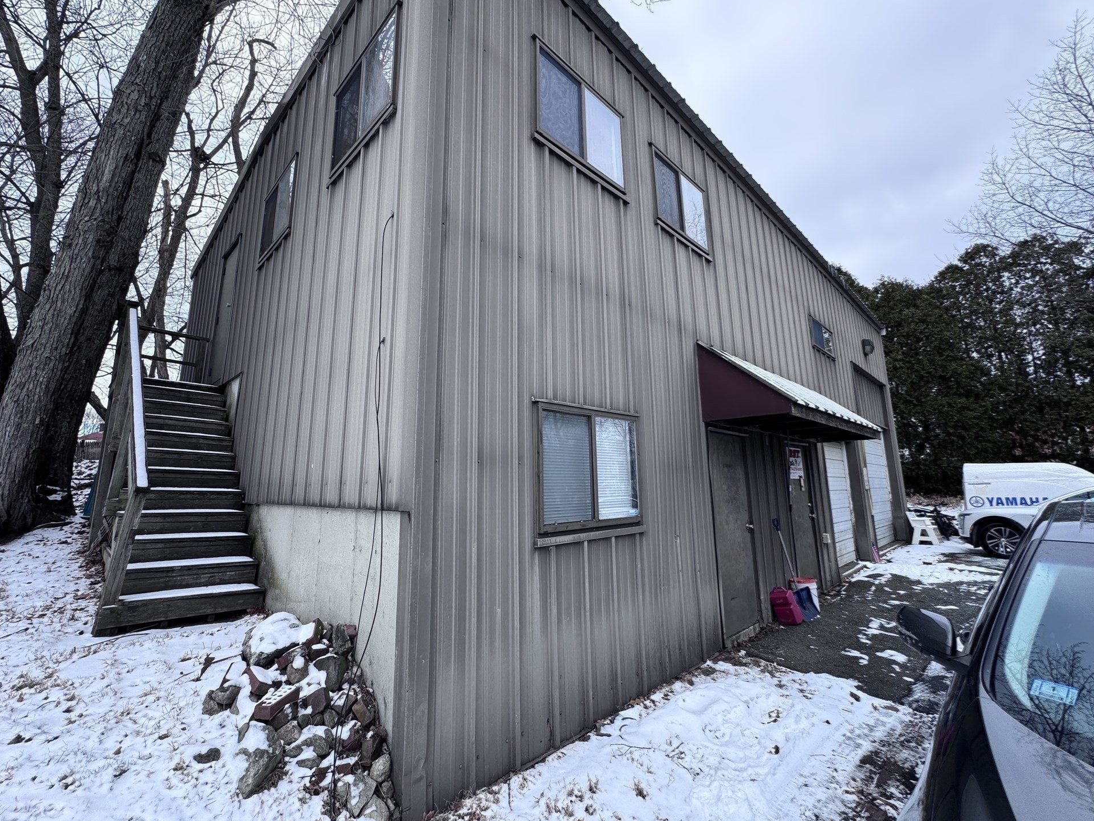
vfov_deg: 81.7
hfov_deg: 98.2
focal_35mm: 15
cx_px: 548
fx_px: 474
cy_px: 394
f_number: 2.2
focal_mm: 2.22
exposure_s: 1/370
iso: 40
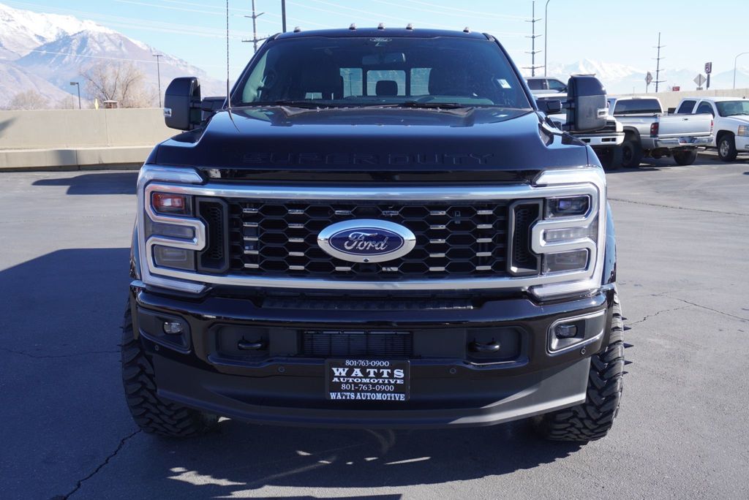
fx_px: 718
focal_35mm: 34
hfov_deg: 55.1
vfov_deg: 38.4
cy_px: 250
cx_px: 374
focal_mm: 23
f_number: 6.3
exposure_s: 1/160
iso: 100
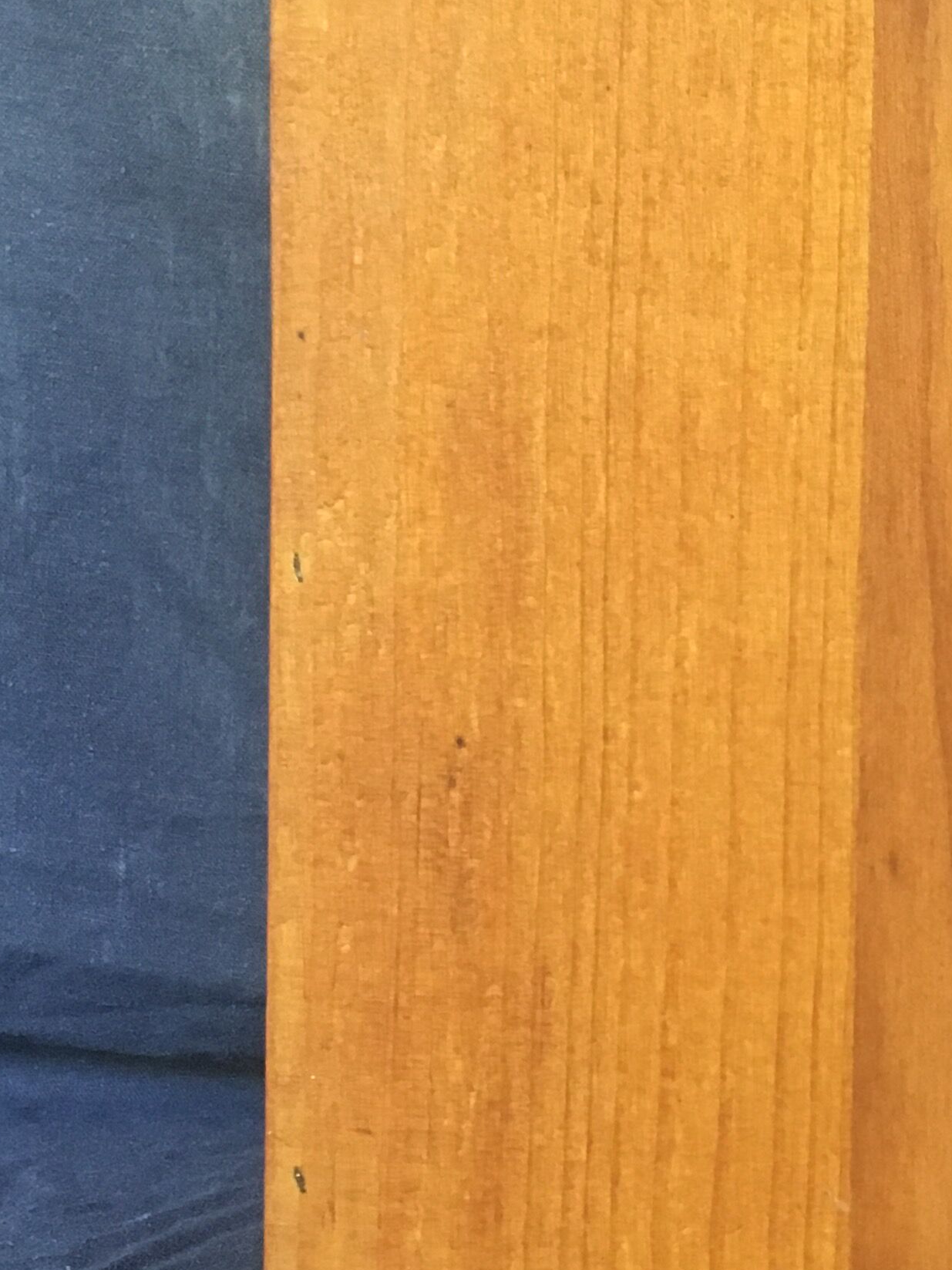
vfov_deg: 27.3
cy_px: 824
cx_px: 968
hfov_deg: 20.0
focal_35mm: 71
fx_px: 2604
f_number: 2.2
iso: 200
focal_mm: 4.15
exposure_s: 1/17
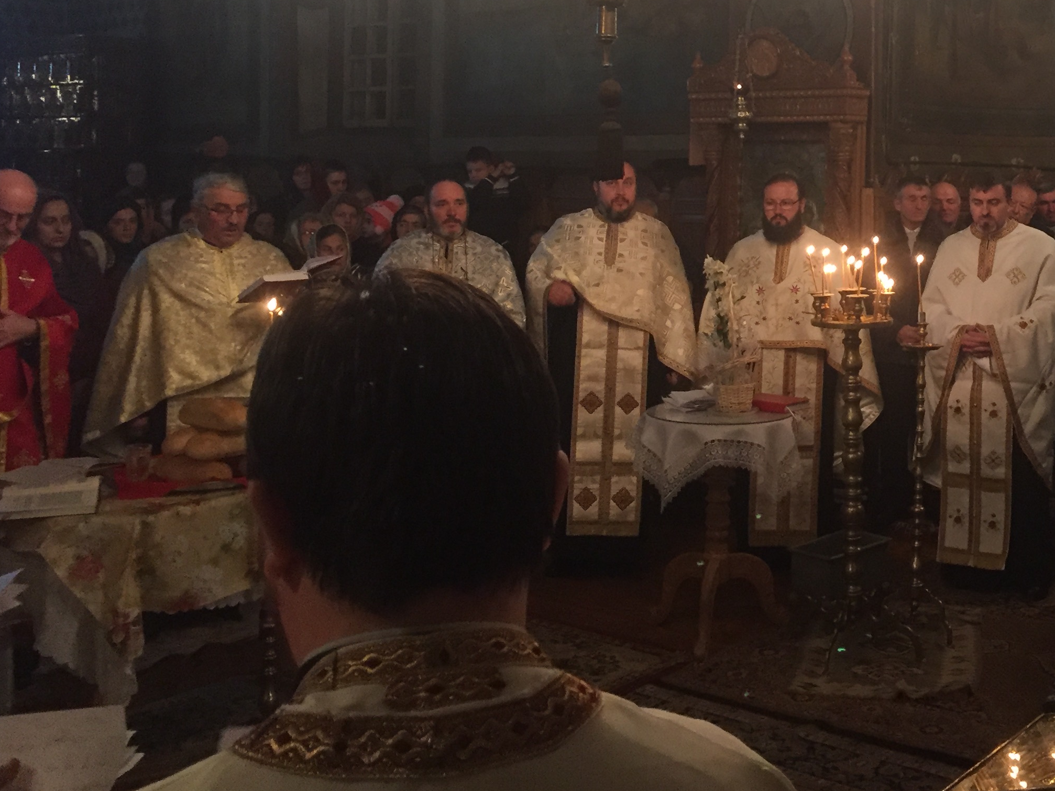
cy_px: 181
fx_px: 1432
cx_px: 816
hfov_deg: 39.1
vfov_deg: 30.3
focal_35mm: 47
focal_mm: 4.15
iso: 320
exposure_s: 1/33
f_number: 2.2
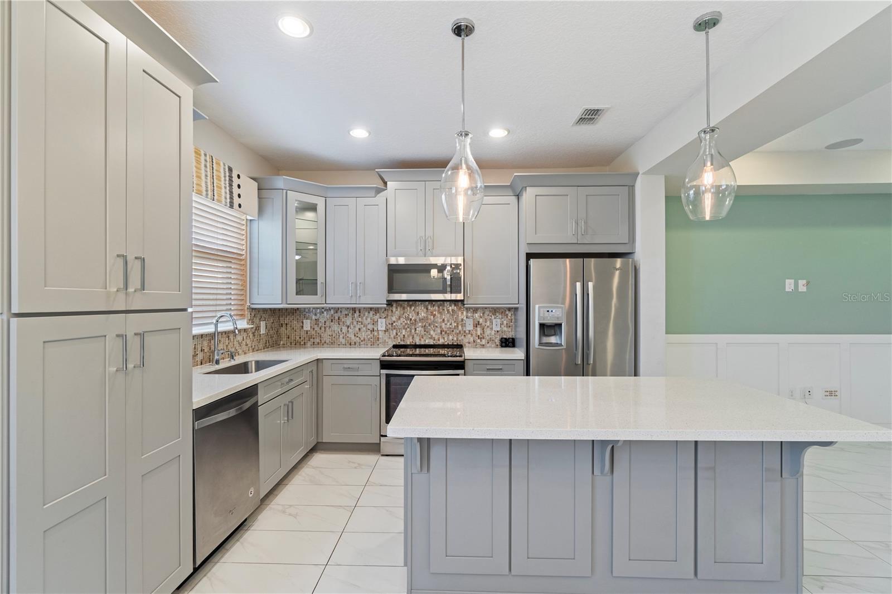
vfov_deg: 77.3
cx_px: 446
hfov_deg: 100.4
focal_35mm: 15
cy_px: 297
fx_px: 372
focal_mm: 10
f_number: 6.3
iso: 400
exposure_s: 1/6
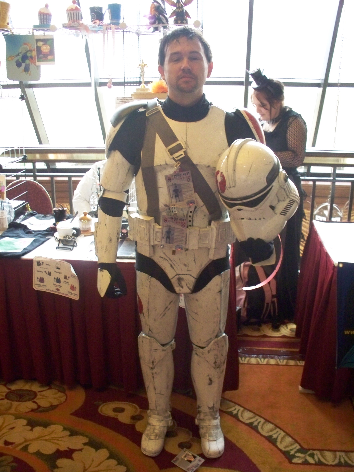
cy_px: 236
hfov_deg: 39.7
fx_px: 490
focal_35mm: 36
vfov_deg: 51.3
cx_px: 177
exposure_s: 1/60
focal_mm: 7.54
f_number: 2.8
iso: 640
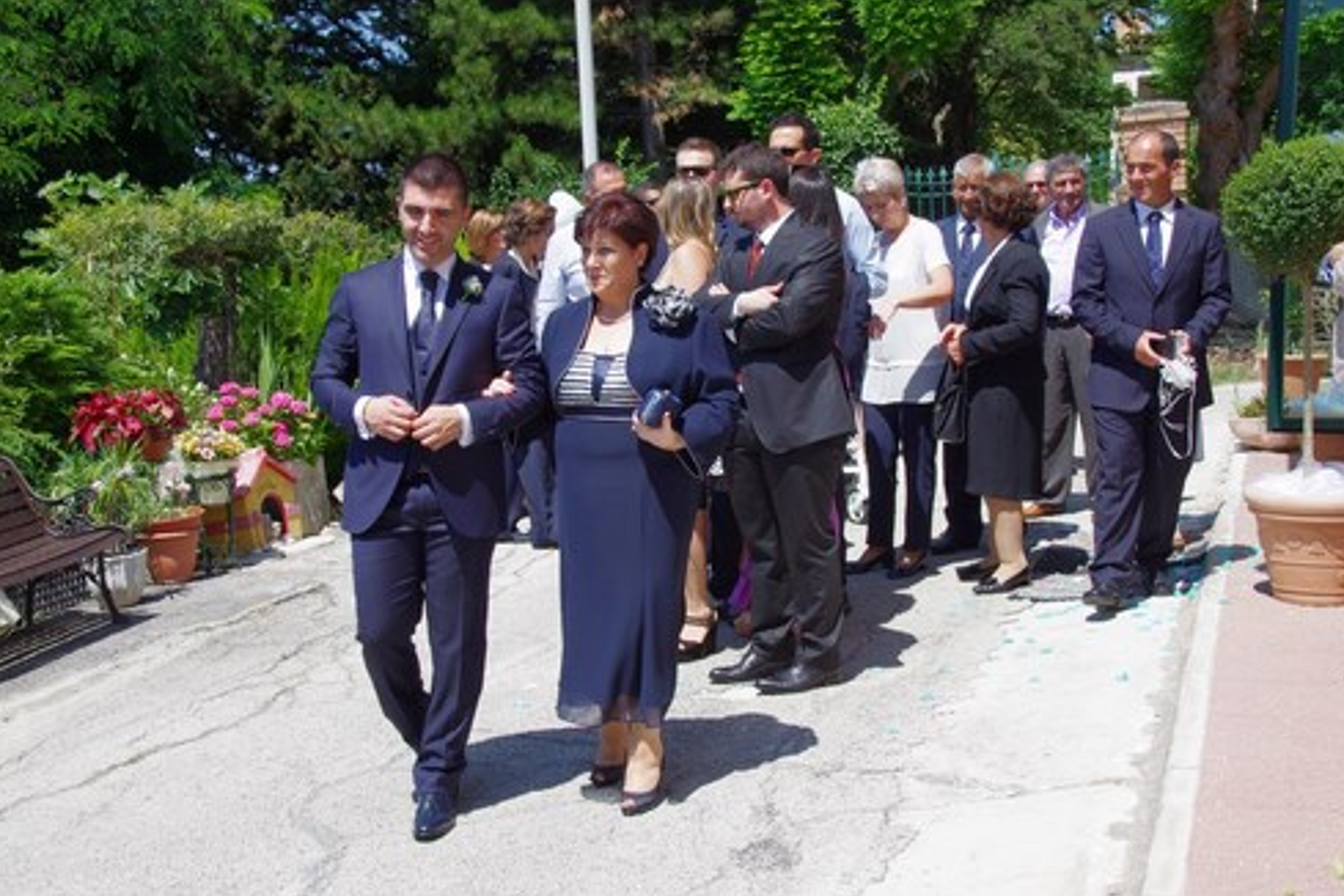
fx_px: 1774
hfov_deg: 41.5
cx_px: 673
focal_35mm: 48
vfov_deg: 28.4
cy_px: 444
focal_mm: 31
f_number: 8
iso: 320
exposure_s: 1/250
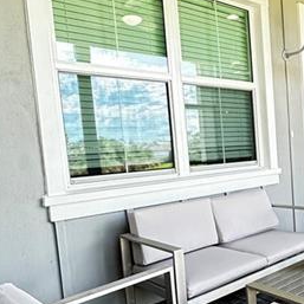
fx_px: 368
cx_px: 276
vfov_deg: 44.8
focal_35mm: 37
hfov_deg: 41.3
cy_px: 175
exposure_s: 1/120
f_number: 2.2
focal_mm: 2.22
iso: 250
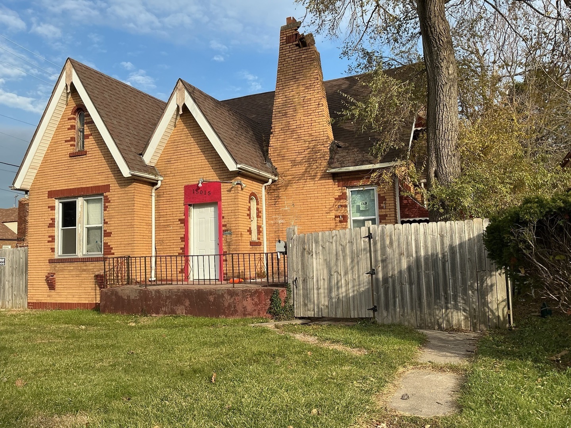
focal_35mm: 29
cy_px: 214
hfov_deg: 61.7
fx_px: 478
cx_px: 286
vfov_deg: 48.2
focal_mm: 3
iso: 25
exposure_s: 1/1311
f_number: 1.8
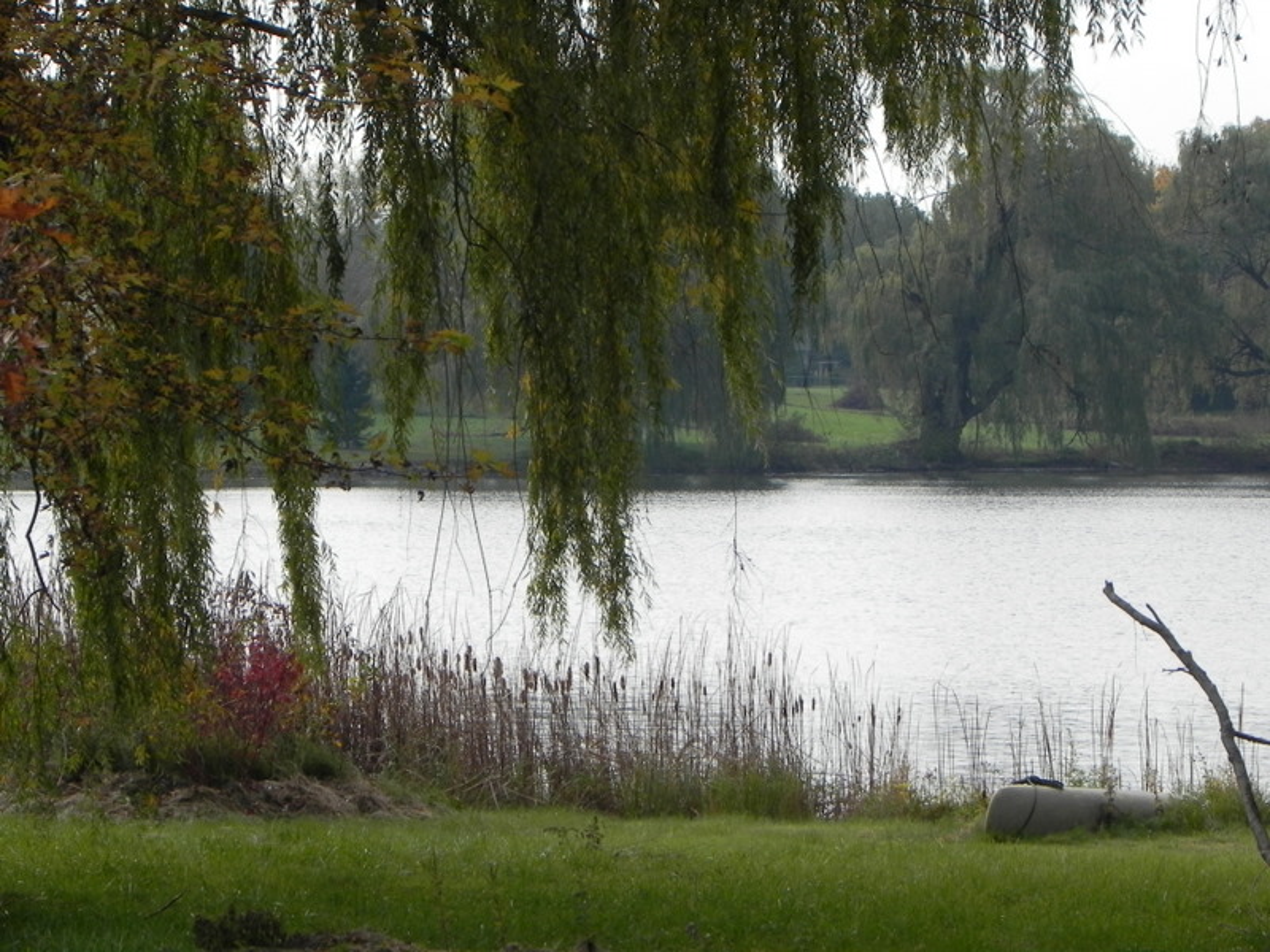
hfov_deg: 9.3
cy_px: 476
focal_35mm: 212
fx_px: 7778
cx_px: 635
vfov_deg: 7.0
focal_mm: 37.7
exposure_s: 1/338
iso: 160
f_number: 7.1
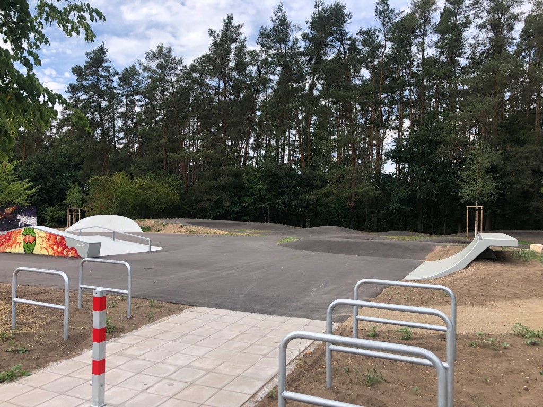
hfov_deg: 63.4
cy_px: 204
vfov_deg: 49.7
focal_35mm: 28
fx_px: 439
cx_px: 272
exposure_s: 1/750
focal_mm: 3.99
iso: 20
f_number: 1.8
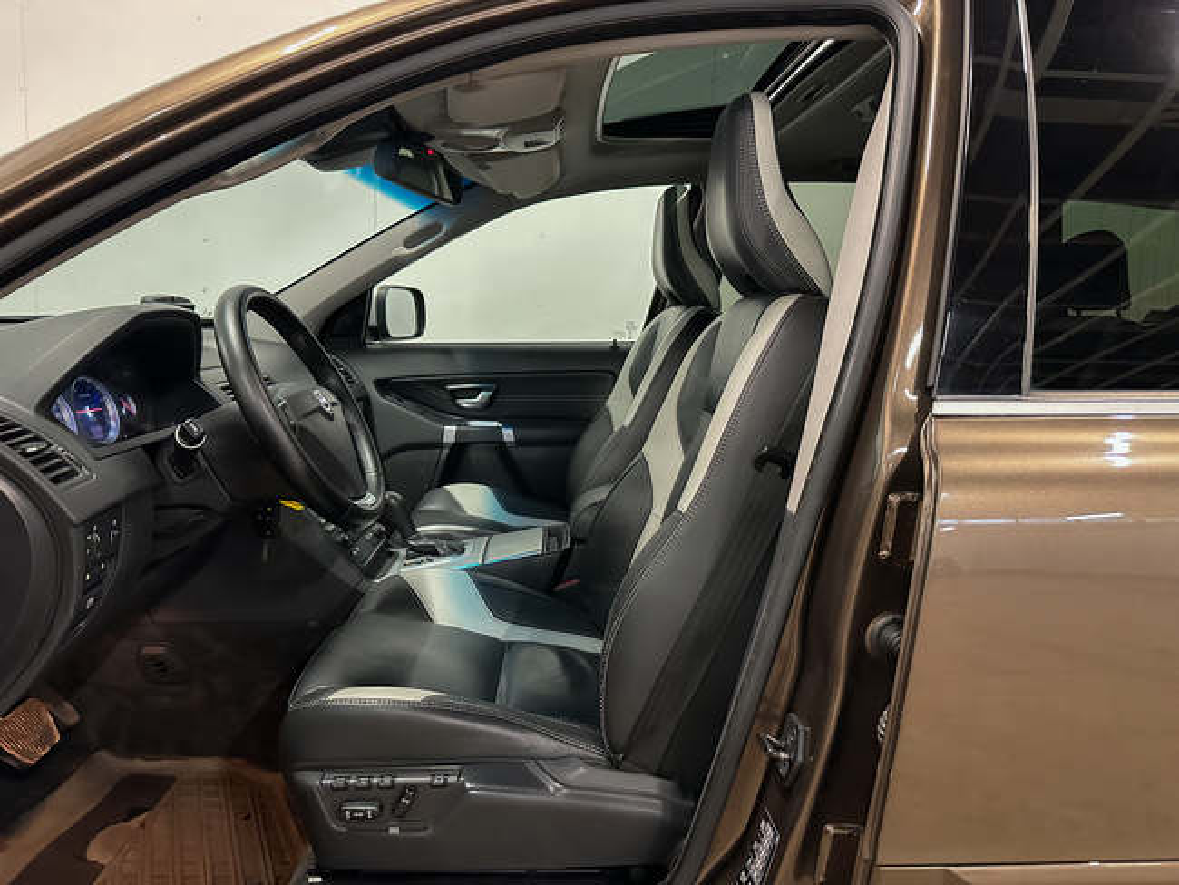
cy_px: 442
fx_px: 818
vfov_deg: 56.8
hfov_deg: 71.6
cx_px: 590
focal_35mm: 24
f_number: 1.78
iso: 800
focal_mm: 6.86
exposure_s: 1/50
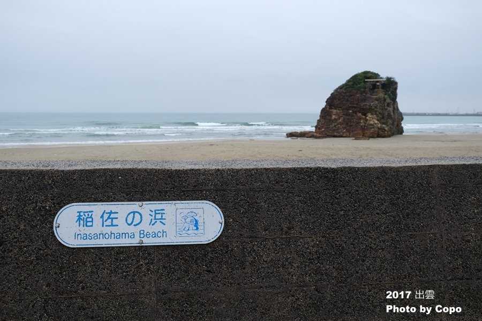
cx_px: 241
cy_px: 160
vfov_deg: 42.3
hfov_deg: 60.3
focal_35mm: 31
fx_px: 415
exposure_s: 1/220
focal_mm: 20.5
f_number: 4.5
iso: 200
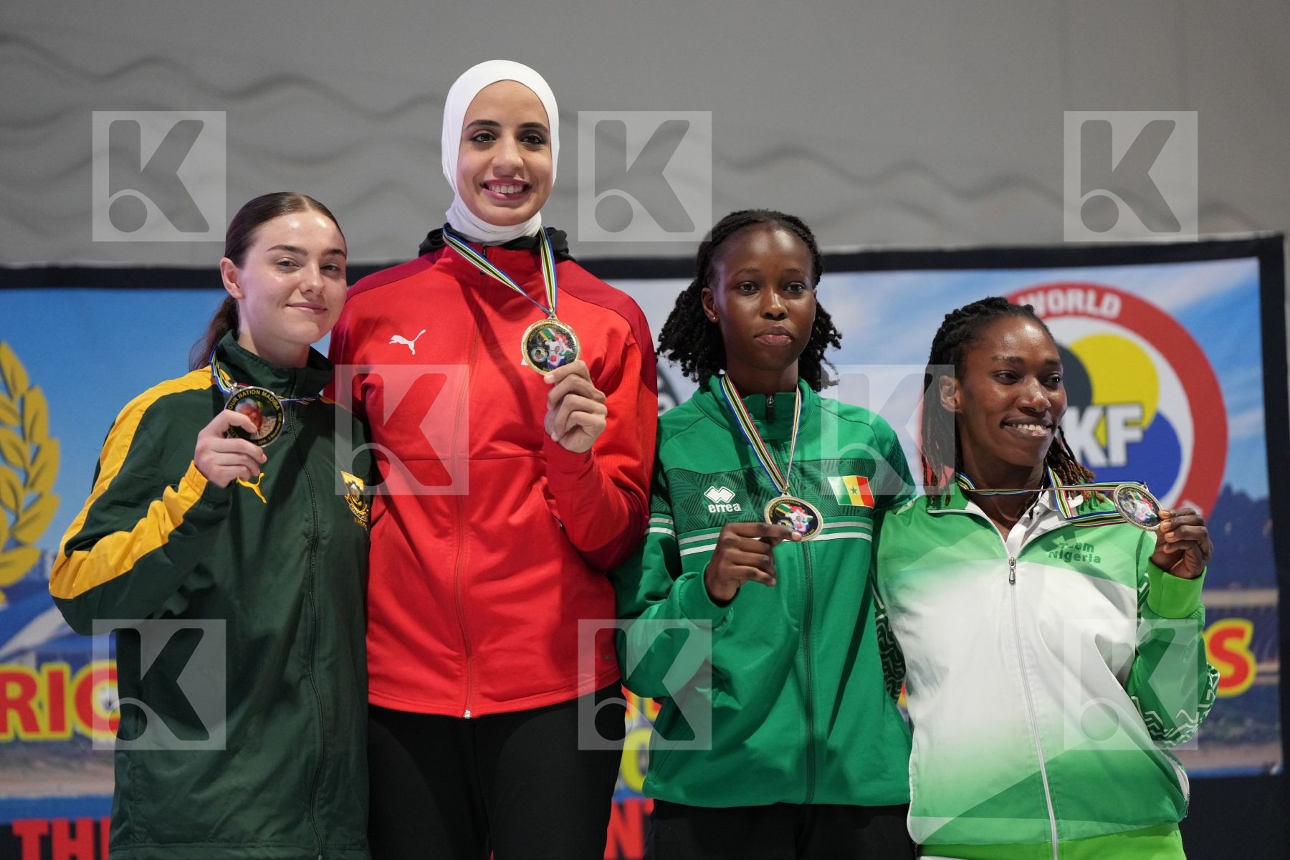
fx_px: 4980
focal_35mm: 139
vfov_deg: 9.9
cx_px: 645
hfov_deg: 14.8
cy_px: 430
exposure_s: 1/250
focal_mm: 139
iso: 3200
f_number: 2.8
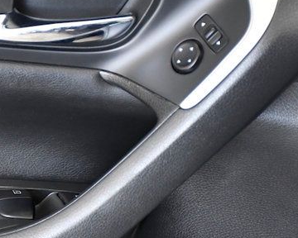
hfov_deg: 8.5
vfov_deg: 6.9
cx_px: -41
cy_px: 166
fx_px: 1976
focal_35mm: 224
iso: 2500
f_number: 4.8
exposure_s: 1/200
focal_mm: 56
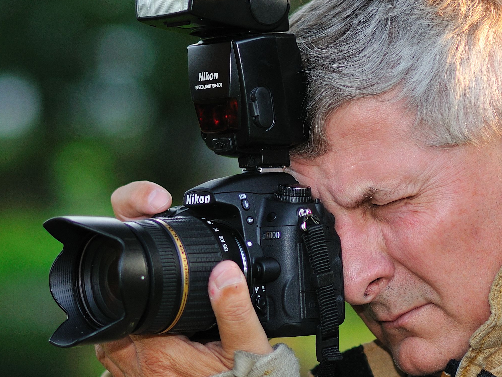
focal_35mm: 261
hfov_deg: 7.6
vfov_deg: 5.7
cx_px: 262
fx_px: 3785
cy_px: 153
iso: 200
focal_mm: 85
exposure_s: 1/350
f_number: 2
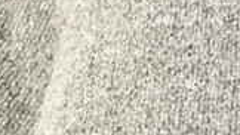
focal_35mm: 188
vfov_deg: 5.8
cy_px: 458
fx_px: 1196
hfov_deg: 10.2
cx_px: 553
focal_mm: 3.3
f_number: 2.4
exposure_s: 1/100
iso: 32
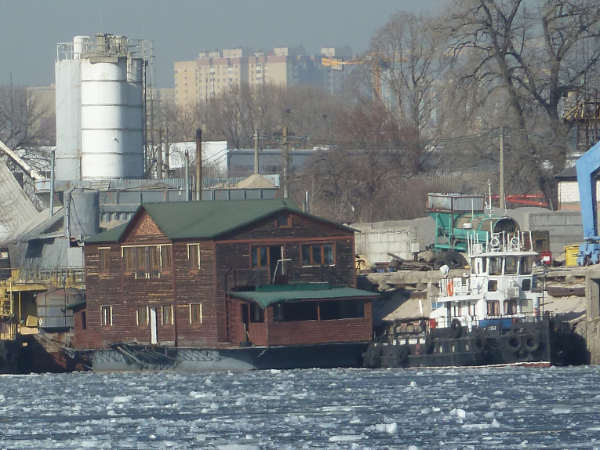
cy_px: 323
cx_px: 243
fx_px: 11754
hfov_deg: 2.9
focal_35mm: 678
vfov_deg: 2.2
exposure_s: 1/400
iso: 80
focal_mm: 49.2
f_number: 4.9
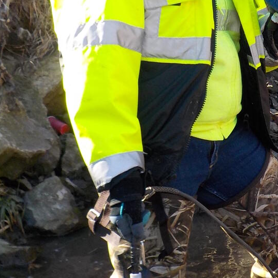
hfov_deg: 19.2
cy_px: 144
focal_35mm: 88
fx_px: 800
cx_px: 279
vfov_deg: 19.7
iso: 125
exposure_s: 1/200
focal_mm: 4.1
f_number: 3.3
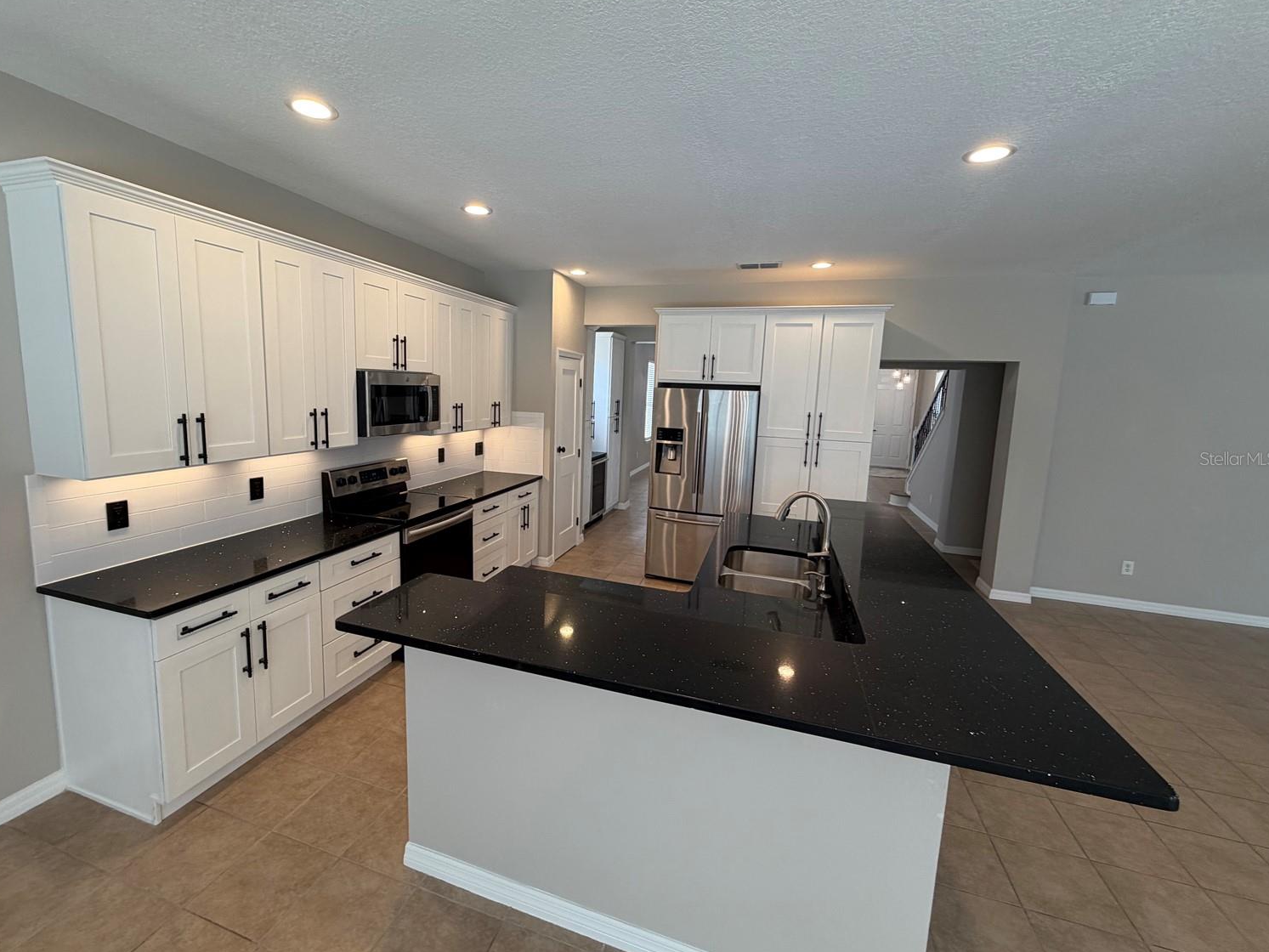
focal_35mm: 15
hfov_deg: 98.1
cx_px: 600
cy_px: 458
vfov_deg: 81.7
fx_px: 550
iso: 125
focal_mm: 2.22
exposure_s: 1/120
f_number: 2.2
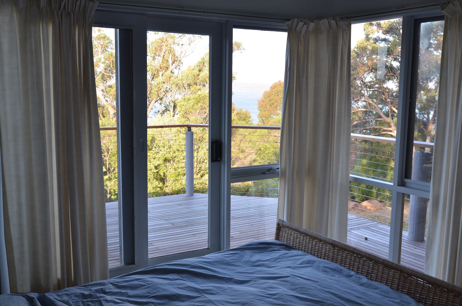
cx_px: 231
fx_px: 480
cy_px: 153
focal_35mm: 38
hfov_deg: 51.4
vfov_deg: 35.3
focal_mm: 25
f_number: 5.6
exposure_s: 1/125
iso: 320
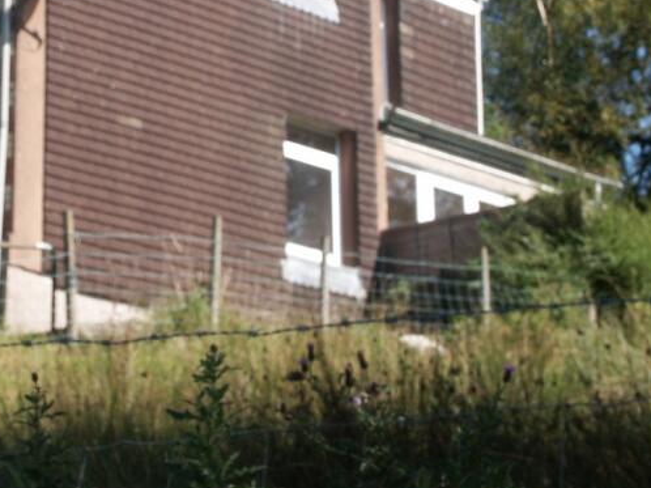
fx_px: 2707
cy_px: 5
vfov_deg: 10.2
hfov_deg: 13.6
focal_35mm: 144
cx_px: 63
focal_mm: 17.39
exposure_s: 1/250
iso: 100
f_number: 6.7
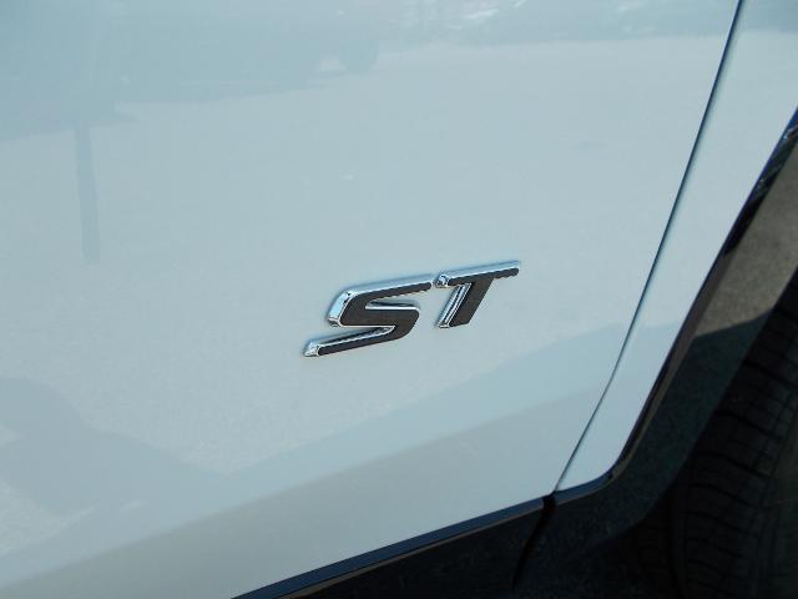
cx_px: 399
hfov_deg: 67.3
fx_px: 599
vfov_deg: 53.1
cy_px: 300
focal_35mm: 26
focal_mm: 4.6
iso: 80
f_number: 3.2
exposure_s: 1/320
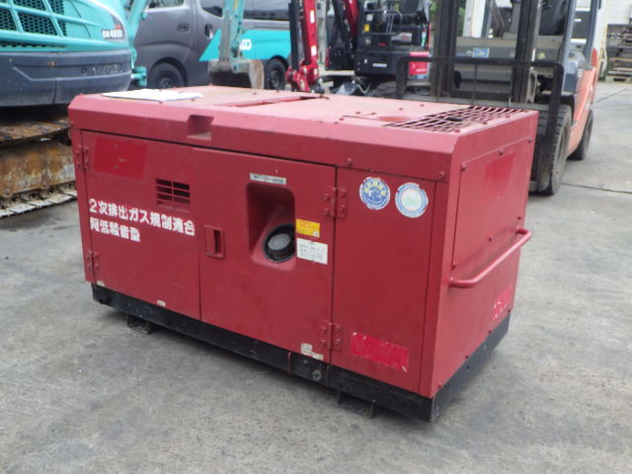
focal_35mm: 34
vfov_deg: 41.8
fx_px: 621
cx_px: 316
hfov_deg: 54.0
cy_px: 237
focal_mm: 6.1
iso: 125
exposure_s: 1/125
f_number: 3.8
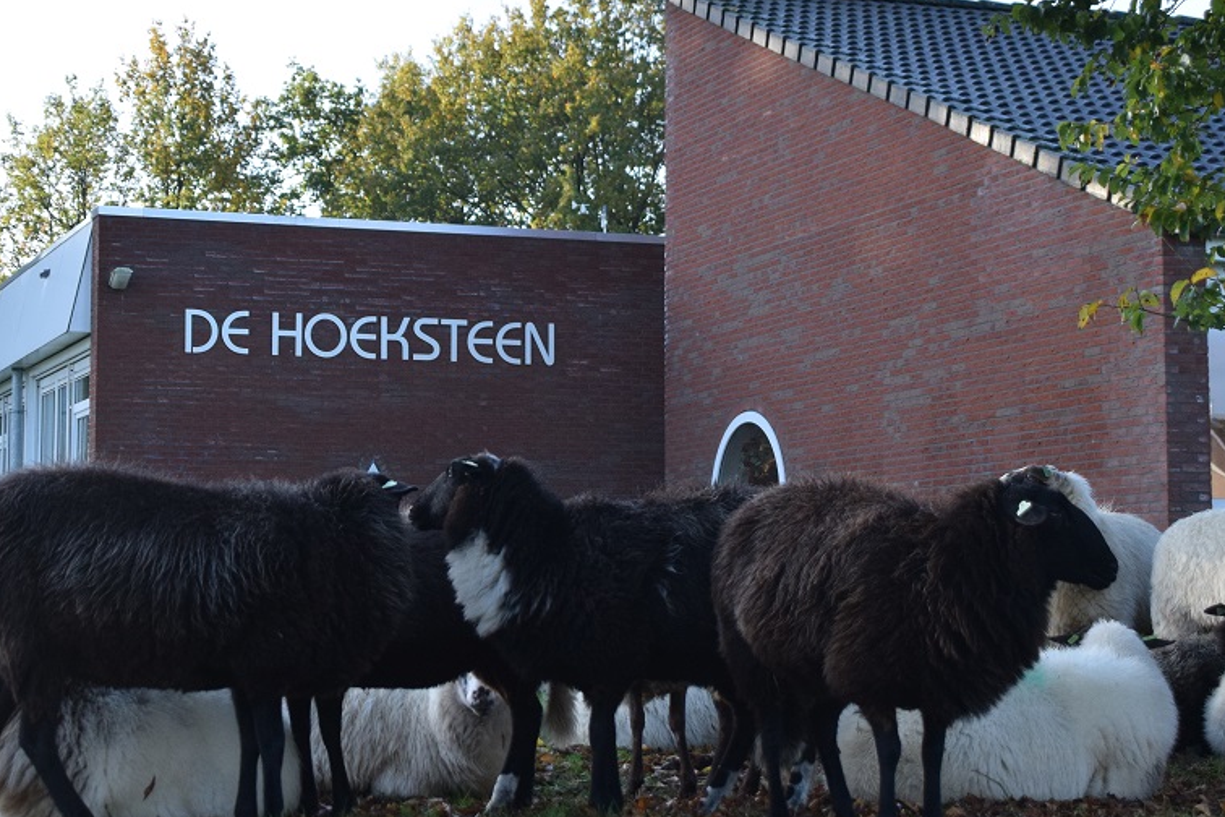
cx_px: 491
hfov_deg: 25.0
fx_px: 2756
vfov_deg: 16.9
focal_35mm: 81
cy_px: 381
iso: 800
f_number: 4.5
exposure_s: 1/1250
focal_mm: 34
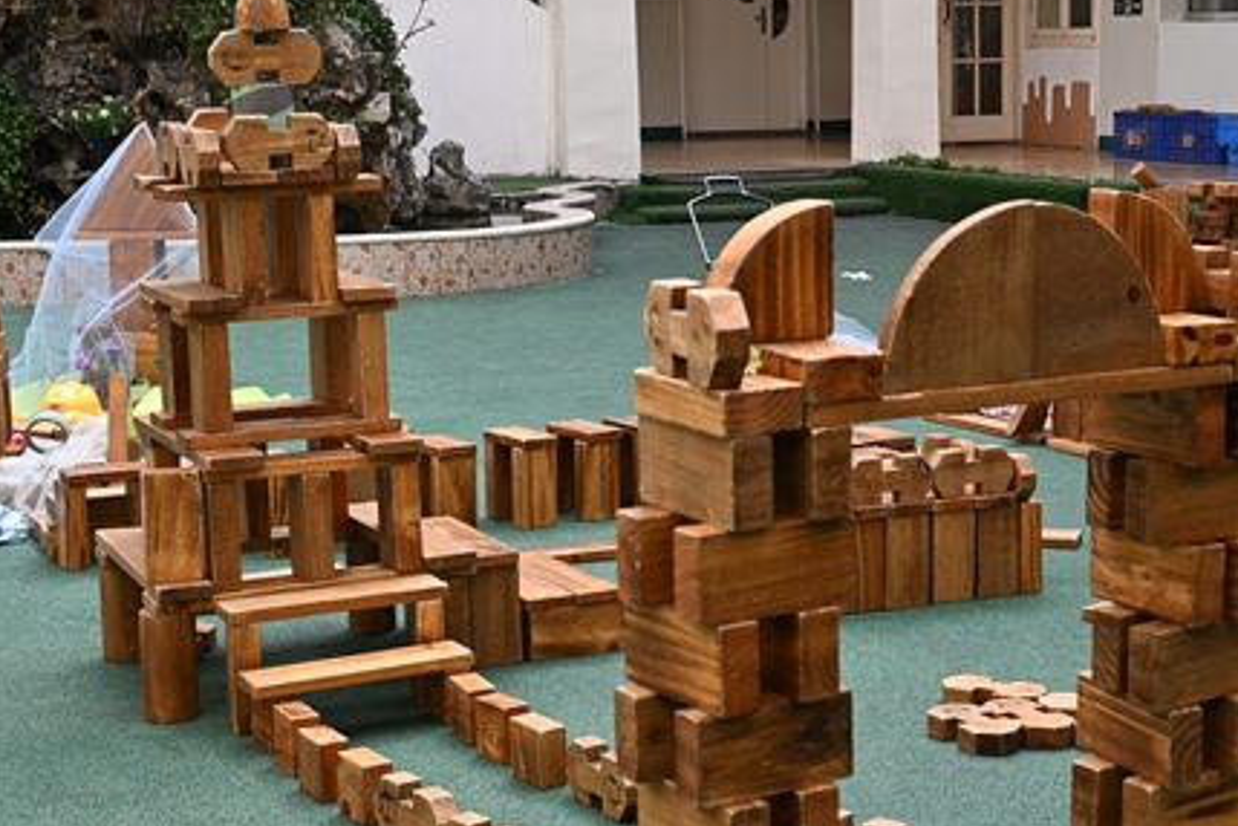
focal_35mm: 70
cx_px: 822
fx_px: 2405
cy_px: 400
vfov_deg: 19.5
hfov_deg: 28.7
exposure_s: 1/250
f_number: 5
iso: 200
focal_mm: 25
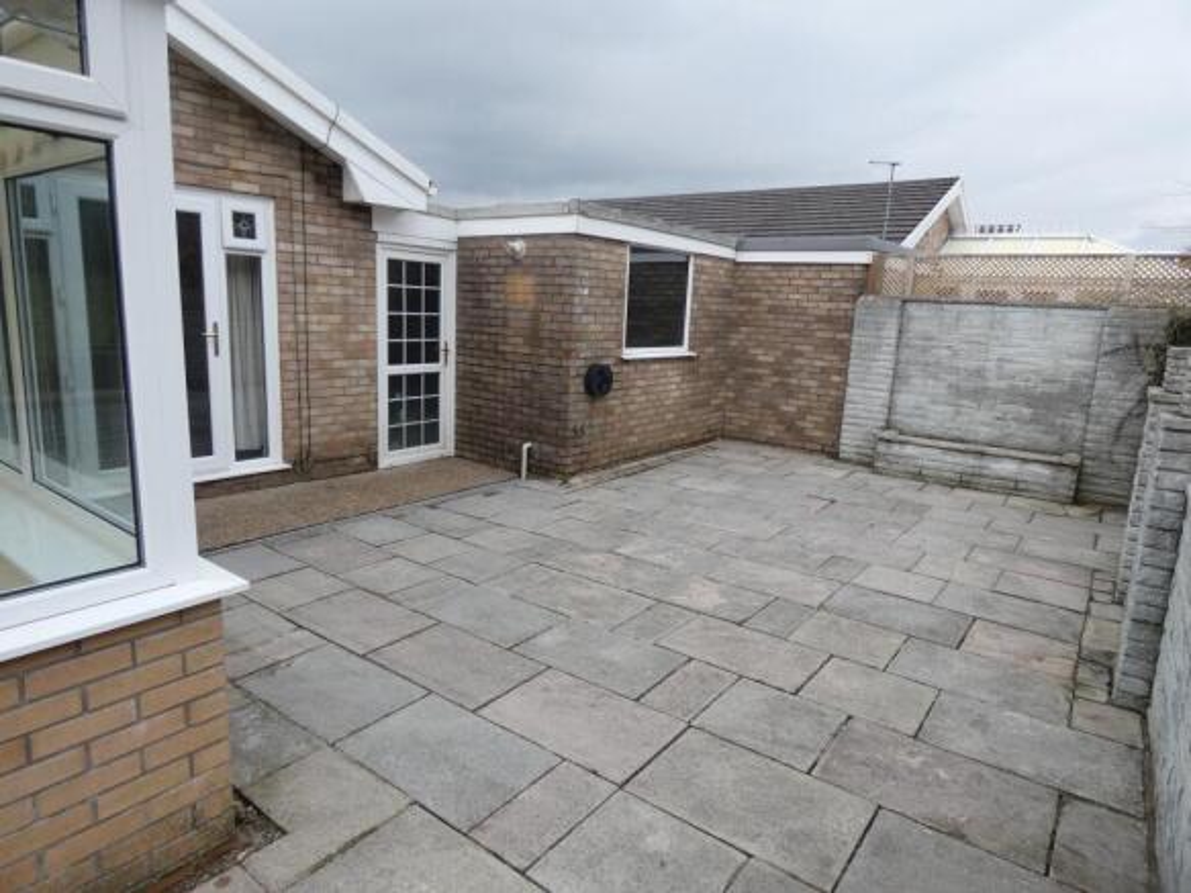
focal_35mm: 20
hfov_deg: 81.8
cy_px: 446
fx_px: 688
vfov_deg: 66.0
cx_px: 596
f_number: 2.8
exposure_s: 1/250
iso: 80
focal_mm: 3.6
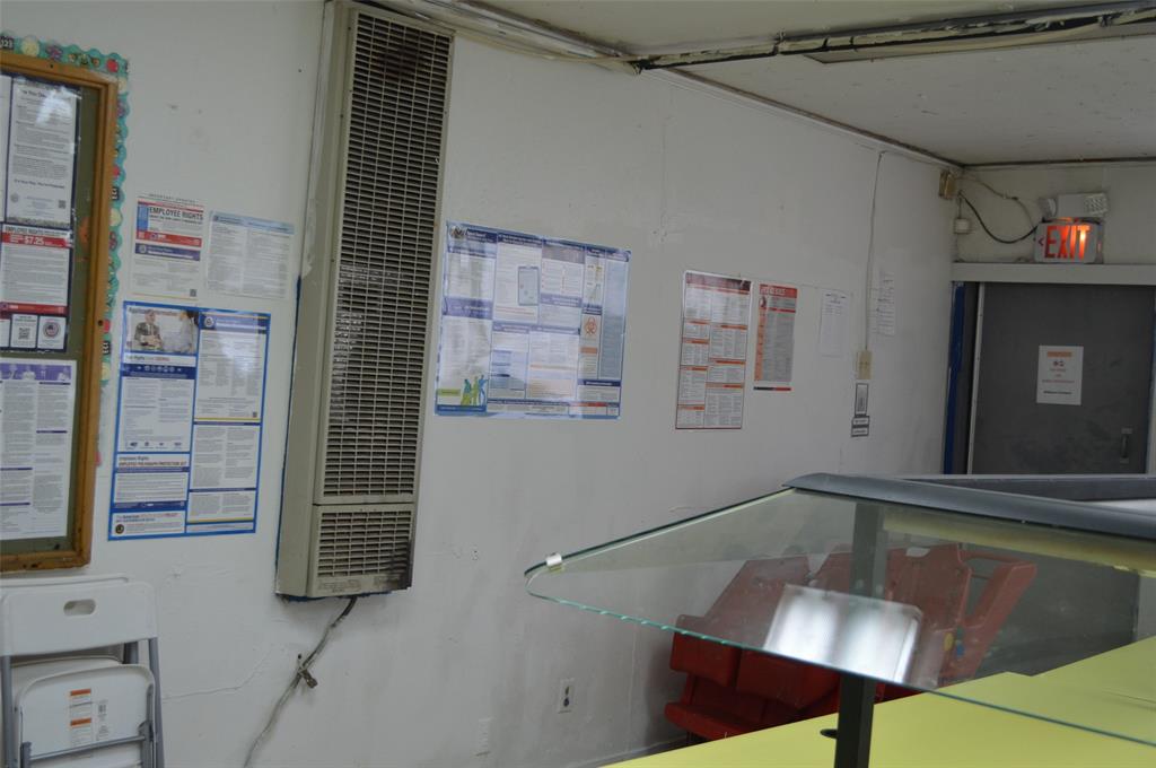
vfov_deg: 30.8
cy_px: 384
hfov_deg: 45.0
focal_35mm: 44
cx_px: 578
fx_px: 1395
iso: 500
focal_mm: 29
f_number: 4.5
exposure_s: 1/60
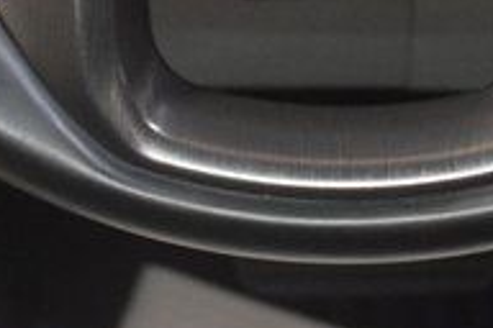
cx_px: 336
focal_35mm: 248
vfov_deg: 5.3
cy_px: -521
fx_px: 3391
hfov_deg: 8.3
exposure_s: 1/50
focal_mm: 31
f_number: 4
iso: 2200
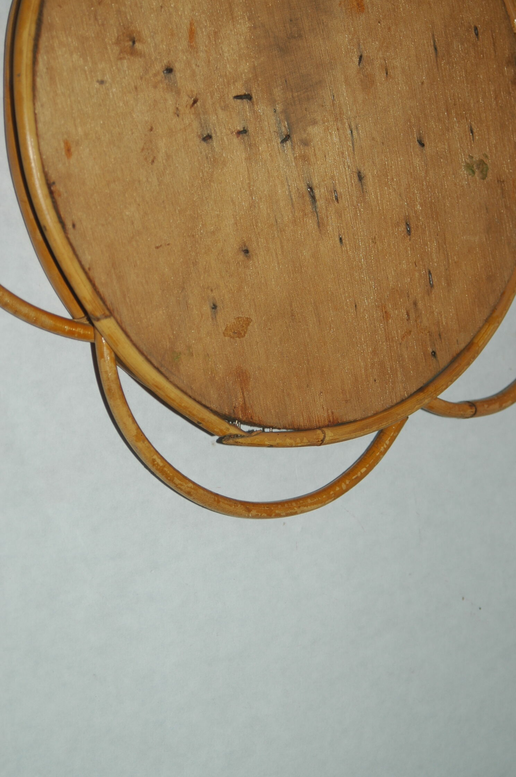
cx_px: 258
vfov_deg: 22.6
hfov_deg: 15.2
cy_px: 388
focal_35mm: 90
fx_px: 1940
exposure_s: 1/125
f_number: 5.6
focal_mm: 60
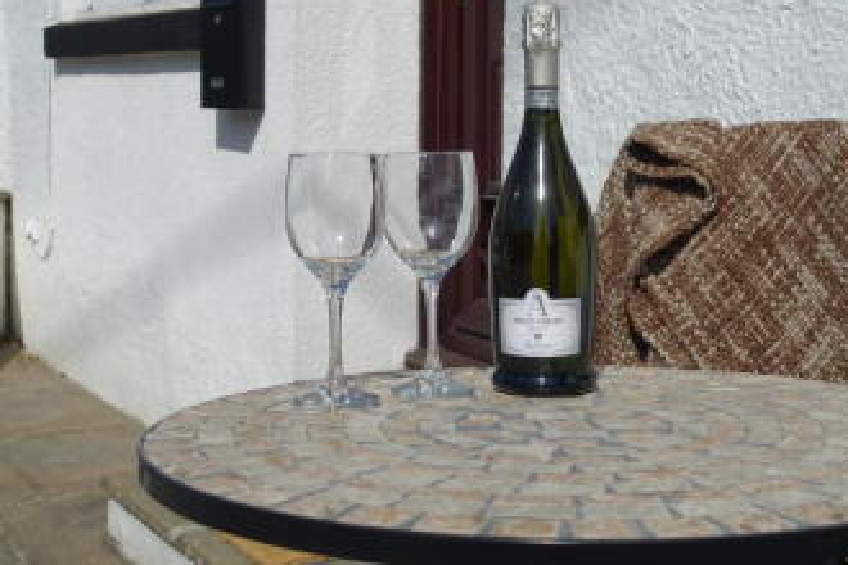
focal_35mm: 62
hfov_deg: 32.4
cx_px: 406
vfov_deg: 21.8
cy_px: 191
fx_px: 1460
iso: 125
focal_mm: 15.94
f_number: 4
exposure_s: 1/320
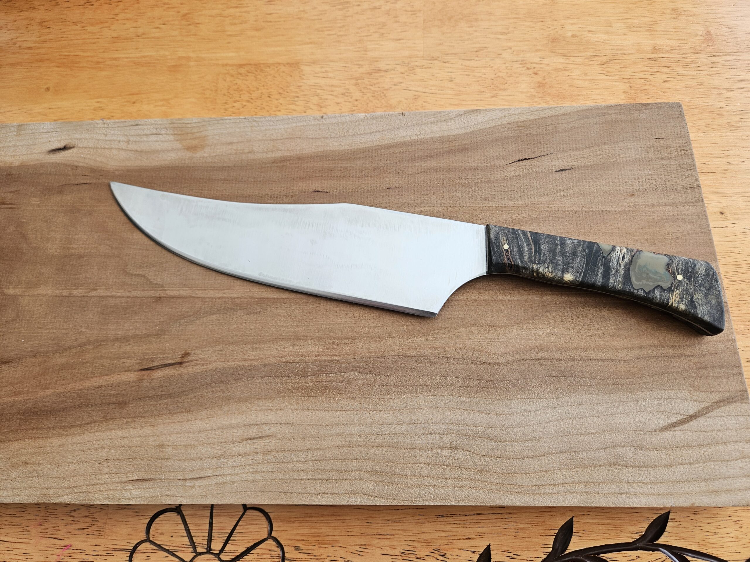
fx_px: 498
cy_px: 281
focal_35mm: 23
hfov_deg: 73.9
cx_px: 375
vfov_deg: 58.9
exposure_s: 1/182
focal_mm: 5.4
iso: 40
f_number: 1.8
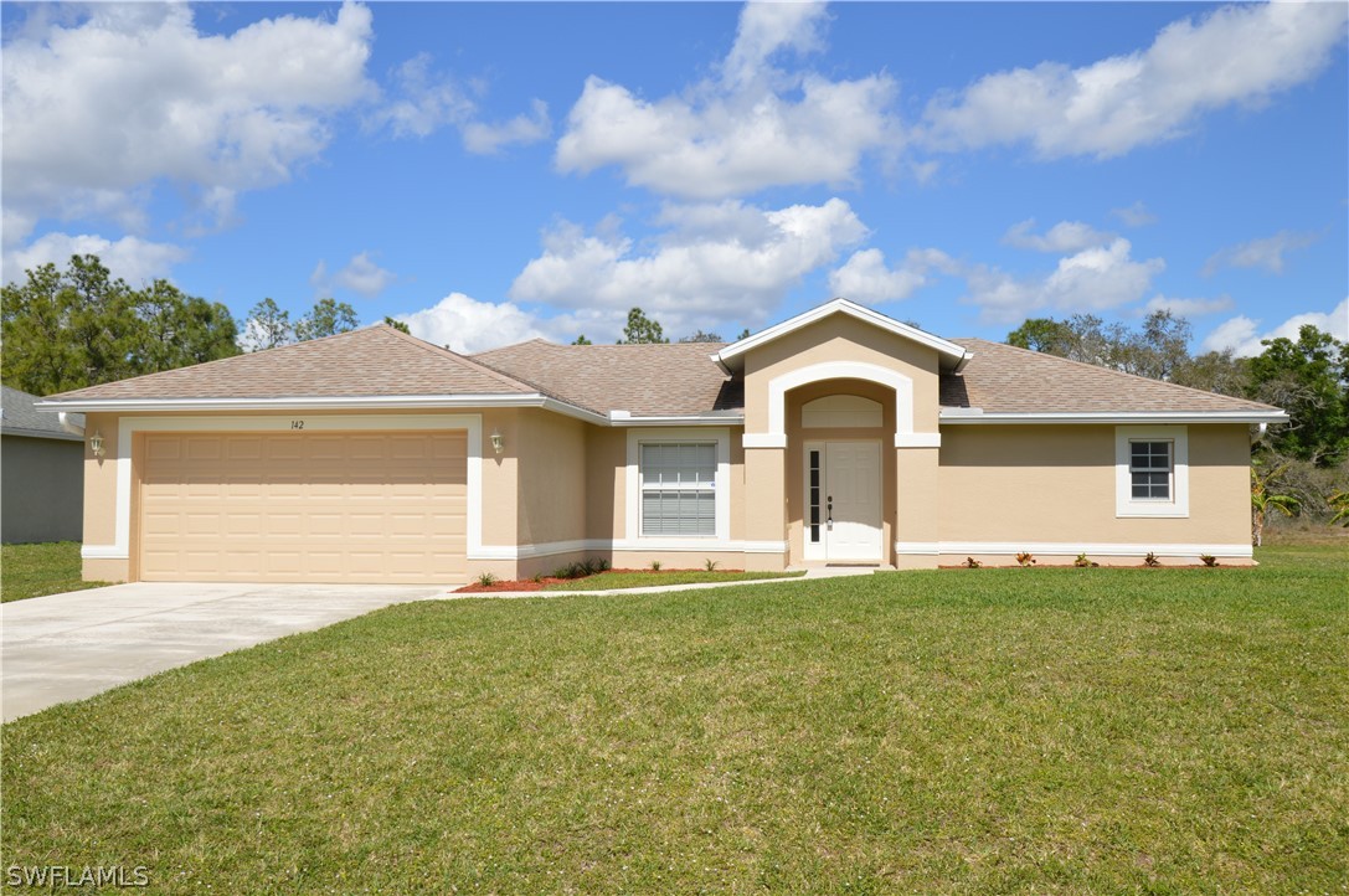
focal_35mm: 33
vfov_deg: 39.9
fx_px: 1235
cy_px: 448
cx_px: 674
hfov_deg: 57.3
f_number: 11
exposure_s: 1/200
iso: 100
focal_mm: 22
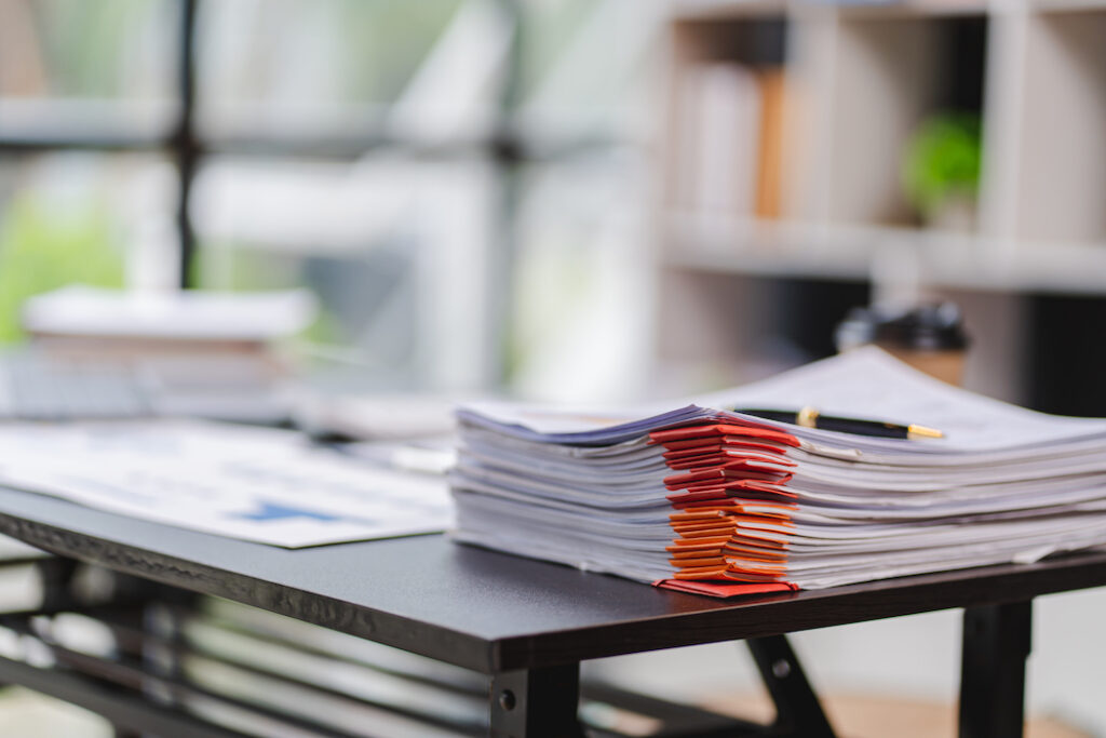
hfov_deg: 23.9
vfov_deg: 16.1
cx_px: 553
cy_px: 369
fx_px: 2612
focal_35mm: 85
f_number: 2
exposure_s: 1/200
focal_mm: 85
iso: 250
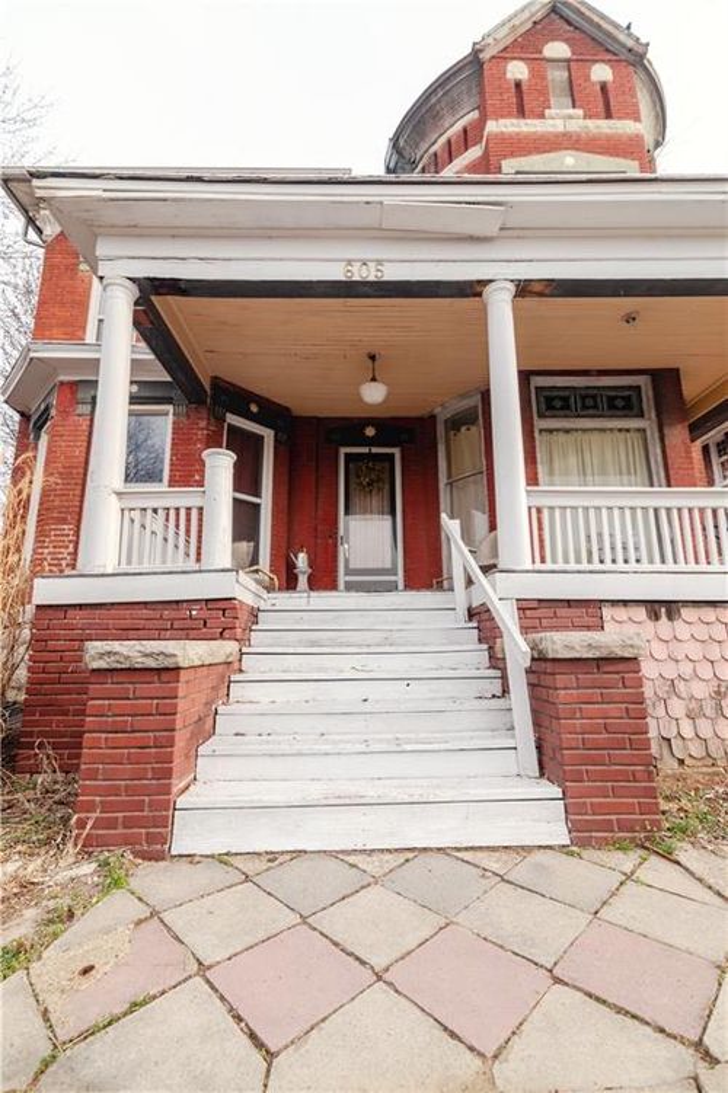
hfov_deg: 73.7
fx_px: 486
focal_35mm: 16
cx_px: 364
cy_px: 546
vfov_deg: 96.8
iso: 100
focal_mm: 16
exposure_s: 1/500
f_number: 4.5
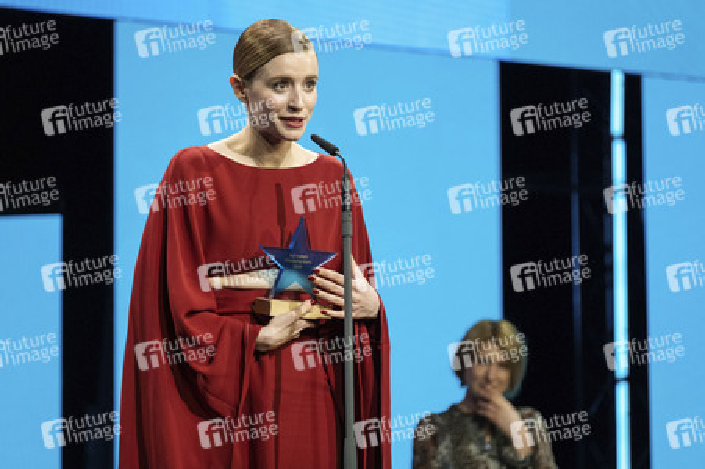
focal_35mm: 194
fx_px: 3796
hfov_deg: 10.6
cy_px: 234
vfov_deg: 7.1
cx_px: 352
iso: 2500
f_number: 2.8
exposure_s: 1/240
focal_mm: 129.2
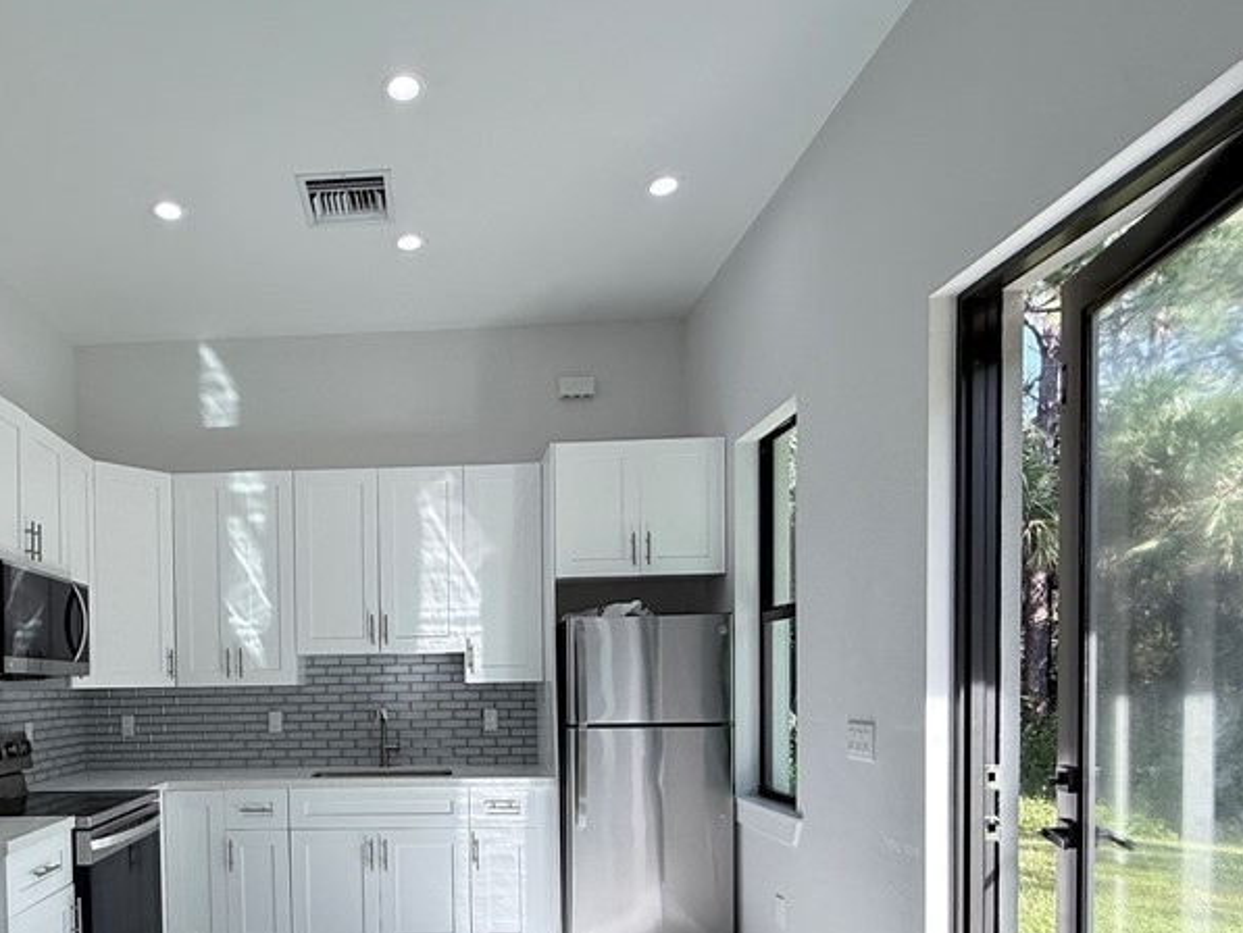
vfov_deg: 53.9
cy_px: 714
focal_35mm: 24
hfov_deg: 68.8
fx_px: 862
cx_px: 379
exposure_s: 1/381
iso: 64
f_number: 2.2
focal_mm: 2.22
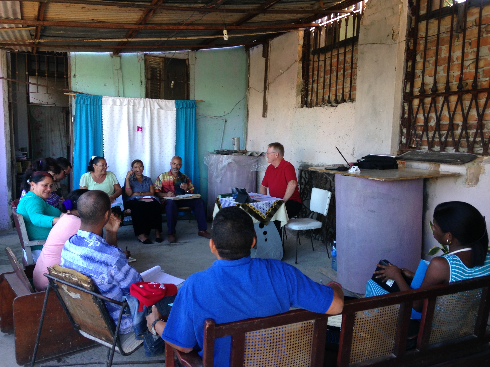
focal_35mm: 33
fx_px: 467
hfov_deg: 55.4
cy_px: 184
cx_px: 245
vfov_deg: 42.9
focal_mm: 4.12
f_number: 2.4
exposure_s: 1/60
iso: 50
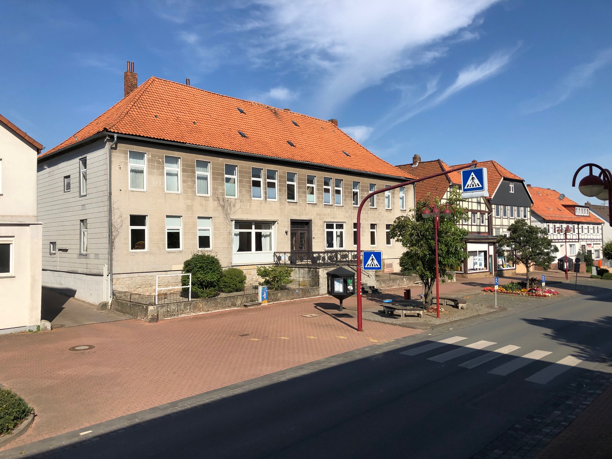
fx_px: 495
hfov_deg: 63.4
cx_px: 306
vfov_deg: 49.7
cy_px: 230
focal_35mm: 28
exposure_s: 1/3040
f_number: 1.8
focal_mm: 3.99
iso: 20
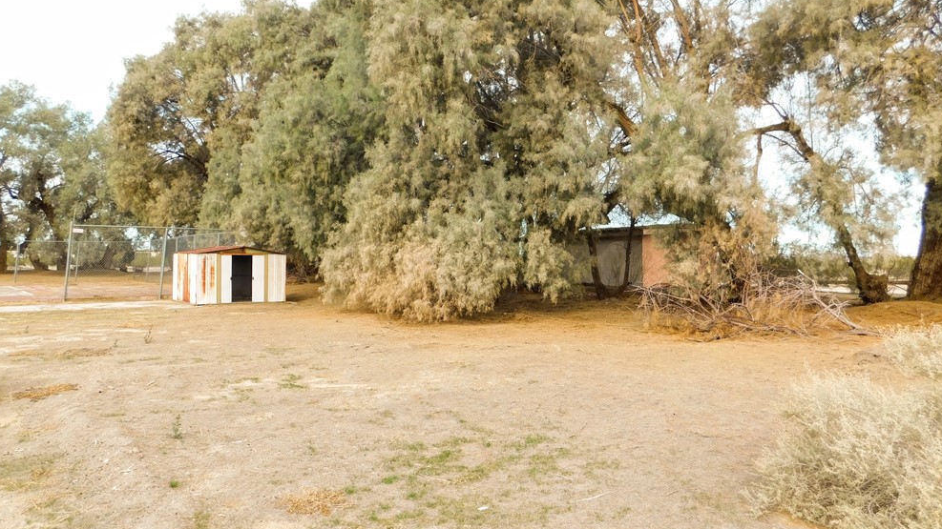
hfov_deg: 71.9
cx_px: 465
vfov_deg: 44.3
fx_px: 649
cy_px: 246
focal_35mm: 26
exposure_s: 1/400
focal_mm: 4
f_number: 3
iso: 125
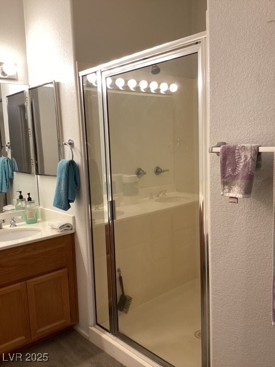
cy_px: 184
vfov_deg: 58.4
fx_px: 328
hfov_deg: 45.4
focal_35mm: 31
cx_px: 138
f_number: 2.4
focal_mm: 3.3
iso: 80
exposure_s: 1/60
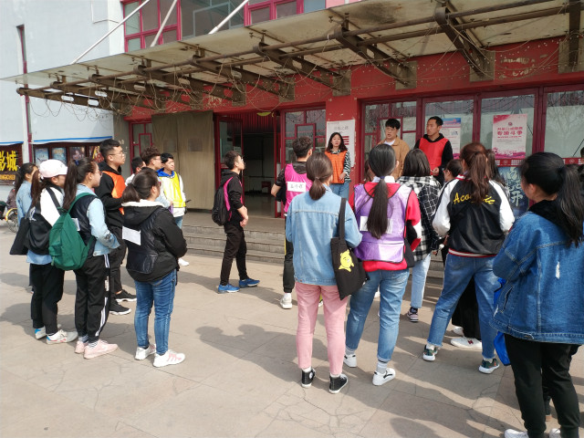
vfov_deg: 44.2
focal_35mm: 32
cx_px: 292
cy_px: 219
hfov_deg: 56.8
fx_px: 540
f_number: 2
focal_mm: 4.5
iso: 100
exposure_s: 1/562
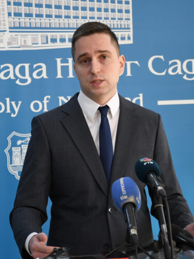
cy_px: 130
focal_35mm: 153
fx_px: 1144
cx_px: 111
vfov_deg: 12.9
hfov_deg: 9.7
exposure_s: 1/125
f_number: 5
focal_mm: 70
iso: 1600
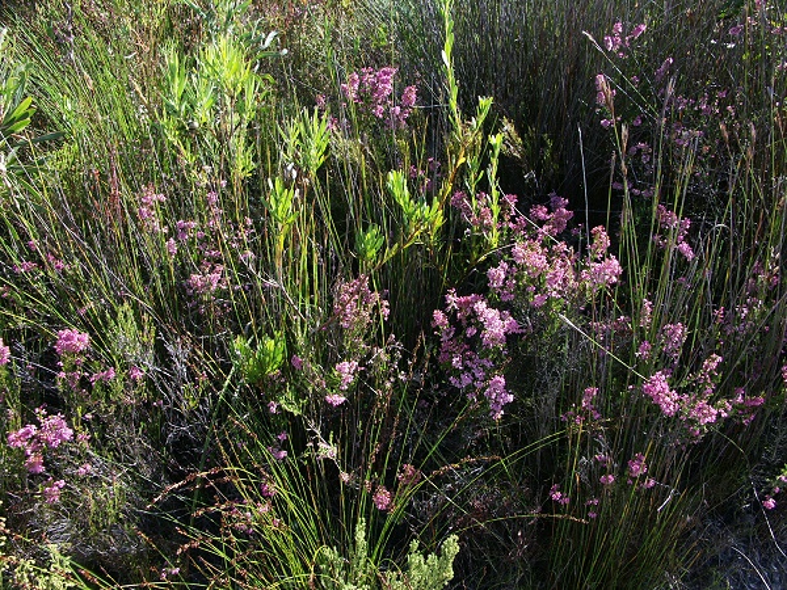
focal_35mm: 30
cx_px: 394
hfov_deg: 60.0
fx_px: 682
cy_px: 295
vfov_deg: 46.8
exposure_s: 1/125
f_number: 5.6
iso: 64
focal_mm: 7.72
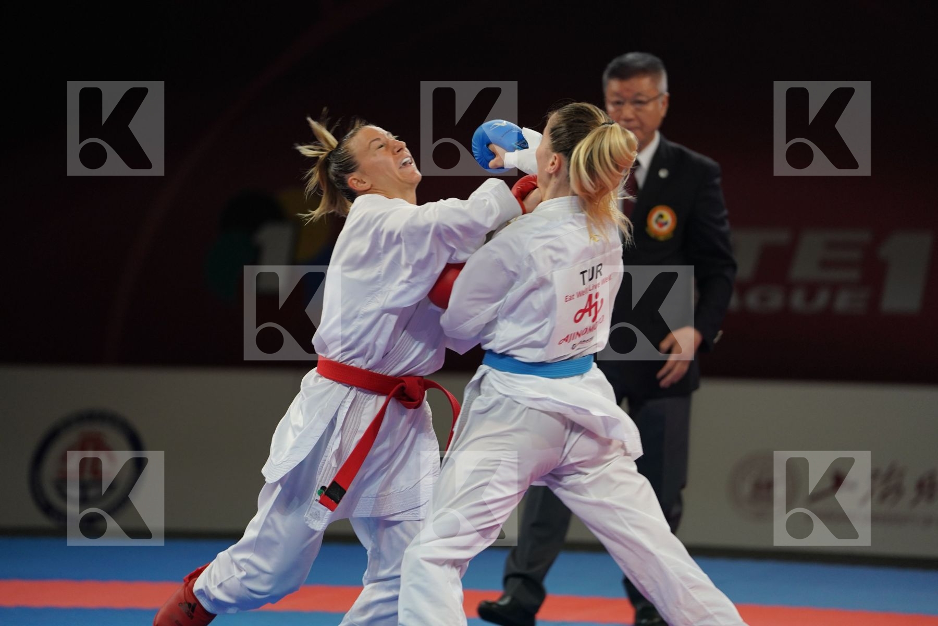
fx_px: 5211
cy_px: 313
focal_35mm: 200
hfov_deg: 10.3
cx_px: 469
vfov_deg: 6.9
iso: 1250
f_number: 2.8
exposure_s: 1/1000
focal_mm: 200
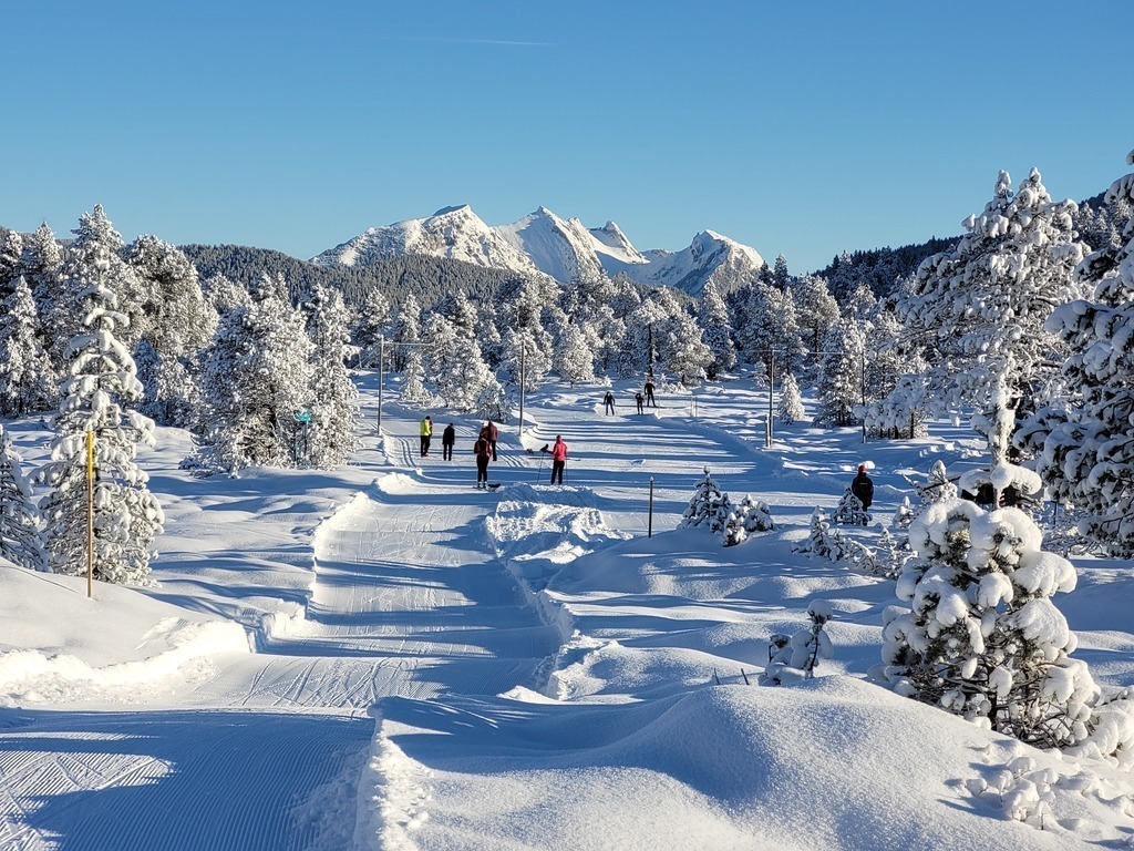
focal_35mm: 76
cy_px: 426
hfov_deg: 25.7
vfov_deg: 19.4
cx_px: 567
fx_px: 2490
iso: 25
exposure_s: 1/1304
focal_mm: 7.12
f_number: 2.4
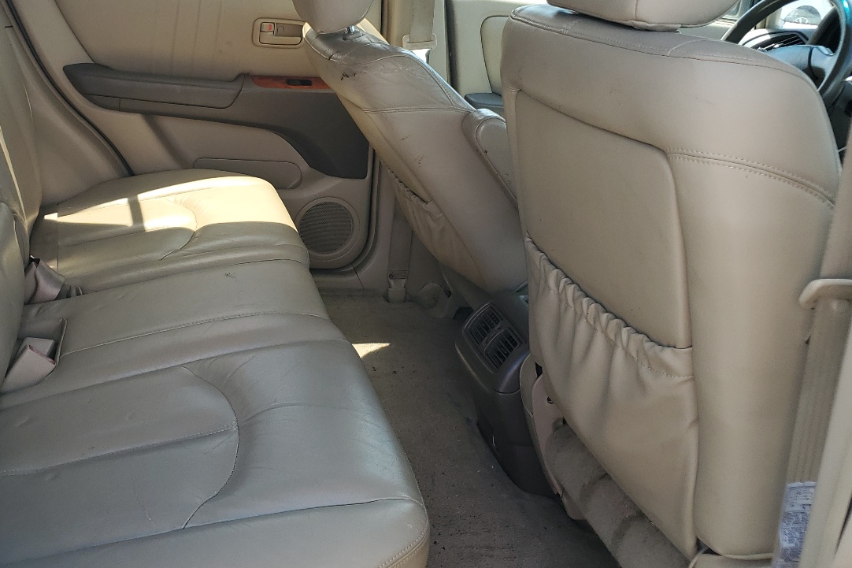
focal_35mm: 40
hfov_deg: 47.5
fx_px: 946
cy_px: 194
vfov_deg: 33.1
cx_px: 268
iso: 50
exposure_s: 1/500
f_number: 1.5
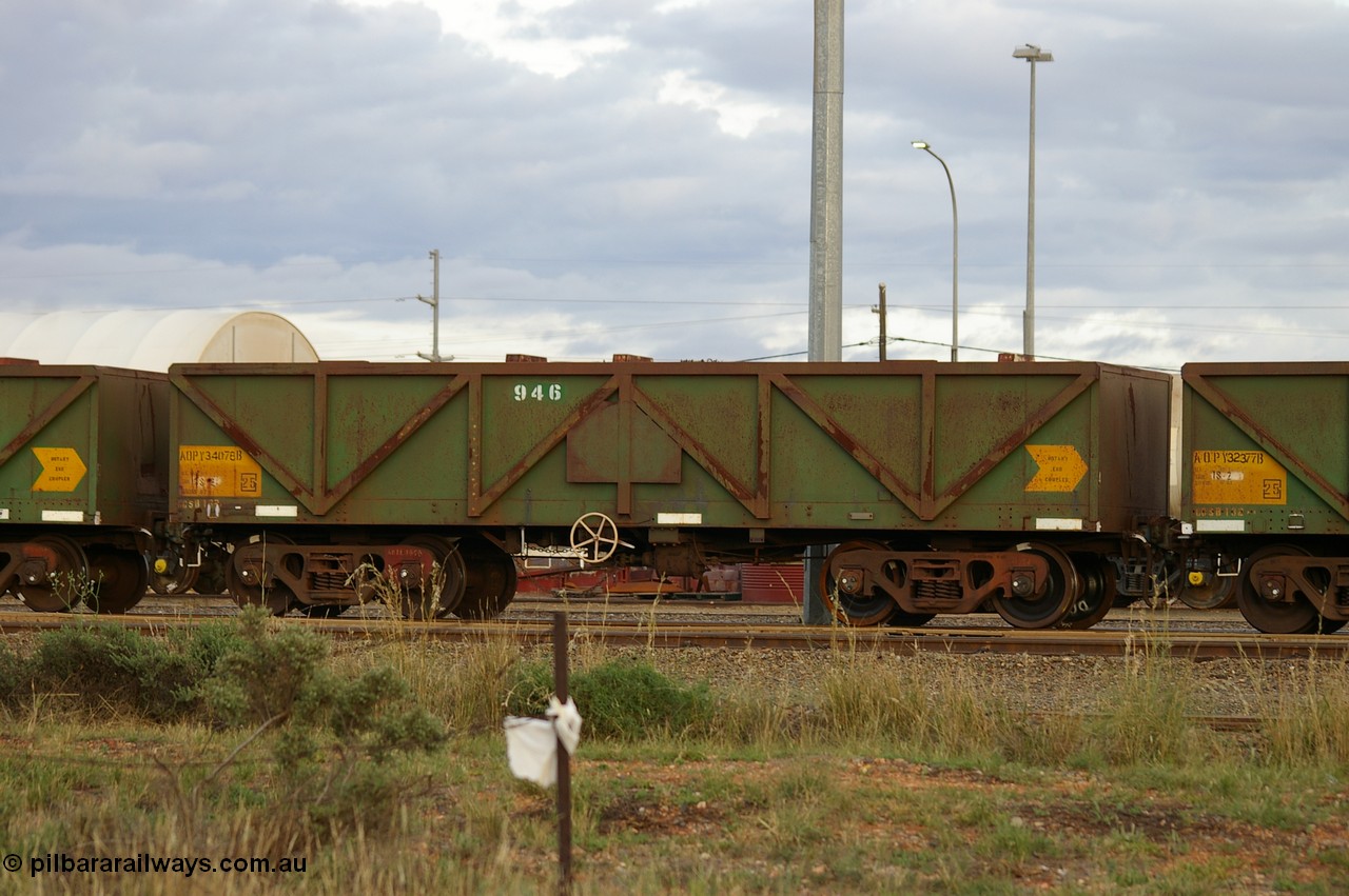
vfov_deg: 9.8
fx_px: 5223
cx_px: 674
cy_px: 448
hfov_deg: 14.7
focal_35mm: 140
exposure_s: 1/180
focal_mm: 93
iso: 200
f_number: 4.5
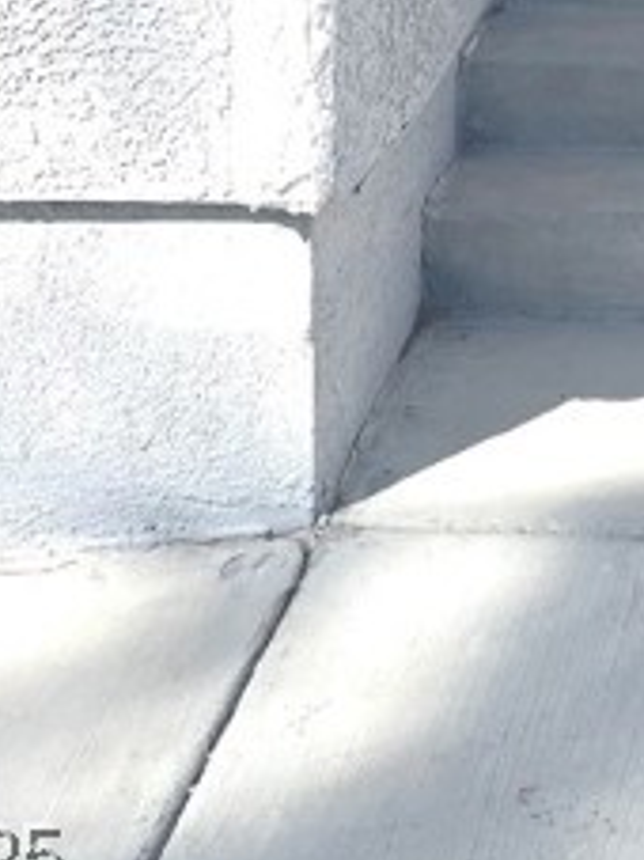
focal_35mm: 88
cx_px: 769
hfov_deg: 16.1
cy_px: -515
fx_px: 2185
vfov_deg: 18.9
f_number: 1.6
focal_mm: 5.1
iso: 50
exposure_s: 1/5076
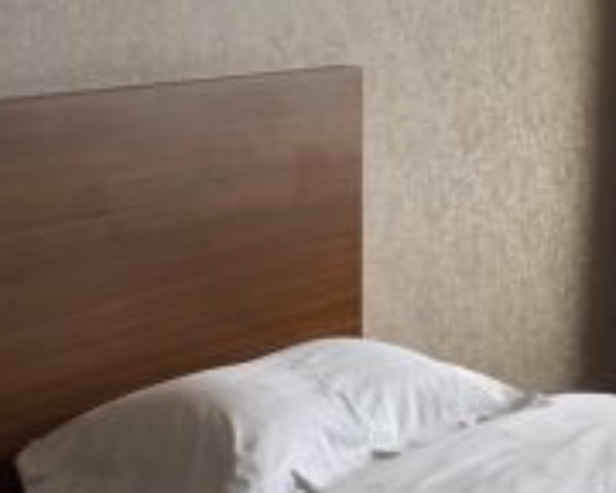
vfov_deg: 14.0
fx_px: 2005
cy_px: 118
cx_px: 448
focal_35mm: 110
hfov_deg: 17.4
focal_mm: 4.15
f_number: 2.2
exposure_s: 1/50
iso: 40
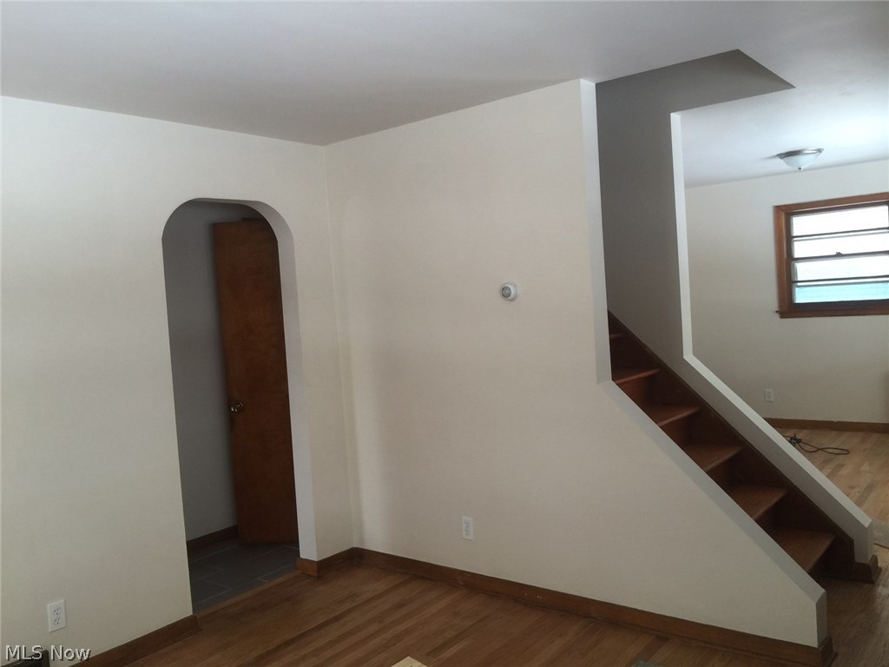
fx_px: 745
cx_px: 444
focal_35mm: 29
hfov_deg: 61.7
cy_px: 334
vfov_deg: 48.2
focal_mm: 4.15
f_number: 2.2
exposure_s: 1/15
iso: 32
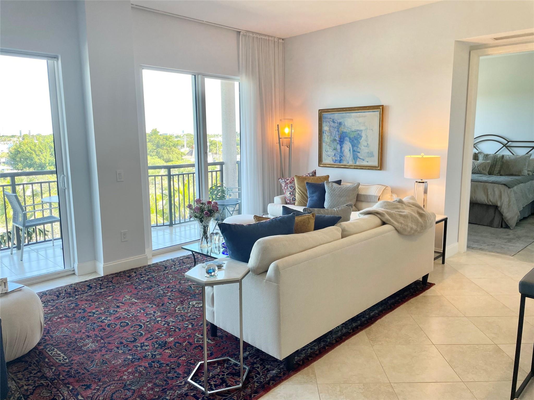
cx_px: 267
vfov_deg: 53.1
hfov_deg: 67.3
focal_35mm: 26
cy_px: 200
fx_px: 401
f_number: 1.6
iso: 64
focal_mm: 4.2
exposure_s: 1/120
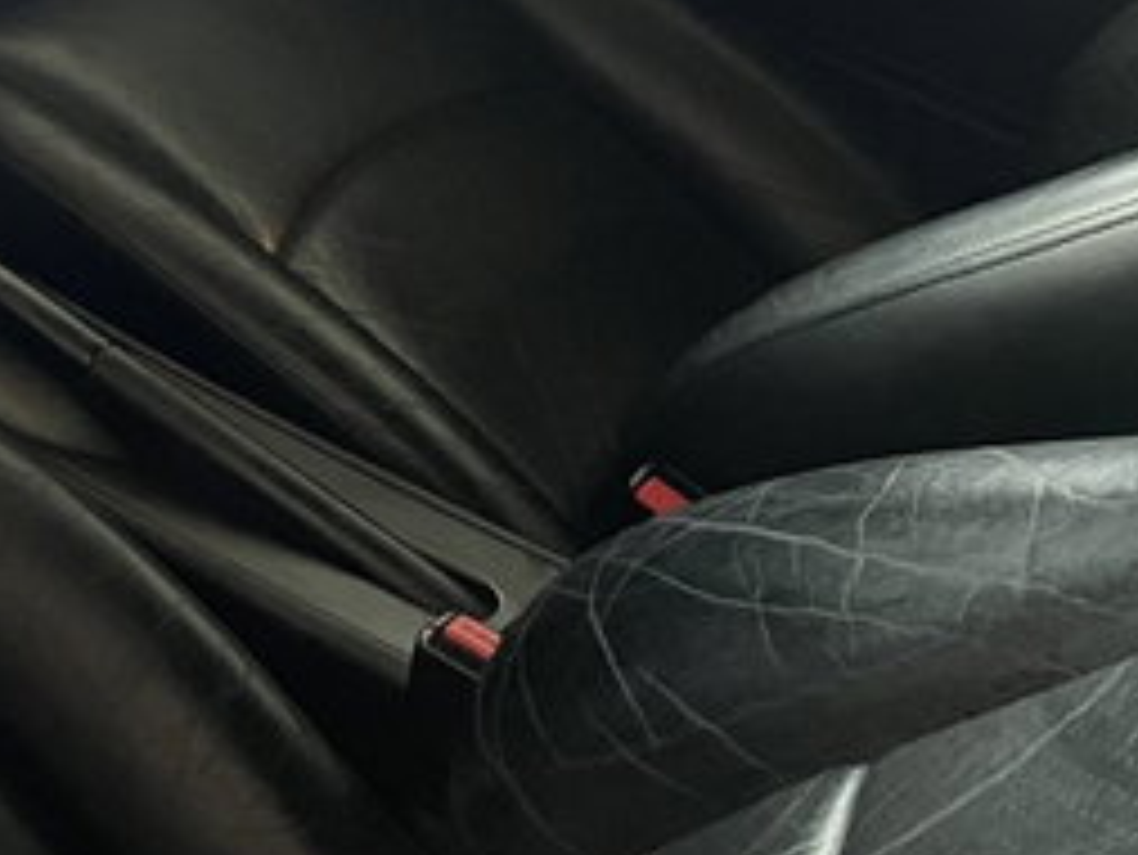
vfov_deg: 17.7
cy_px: -198
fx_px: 2598
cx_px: -486
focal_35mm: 79
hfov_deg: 21.4
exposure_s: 1/33
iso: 640
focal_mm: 5.1
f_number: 1.6
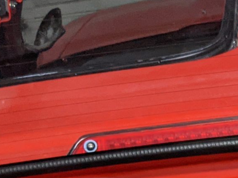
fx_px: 832
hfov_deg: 15.1
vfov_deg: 11.0
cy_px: 371
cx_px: 355
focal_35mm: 121
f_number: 1.73
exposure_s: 1/40
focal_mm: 4.38
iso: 623
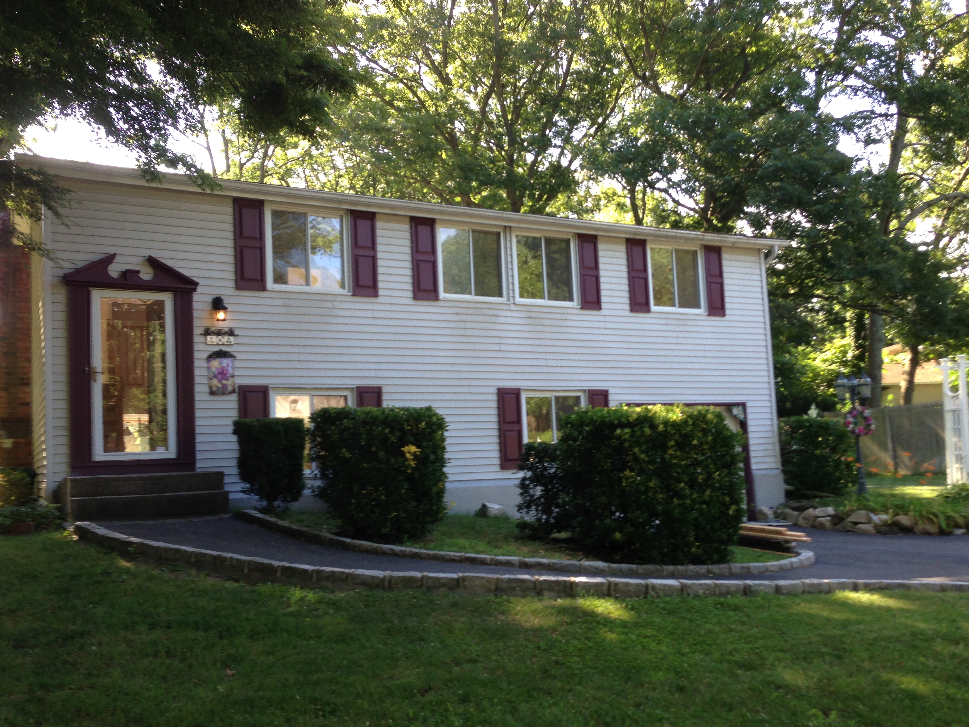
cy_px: 383
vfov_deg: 40.7
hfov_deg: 52.6
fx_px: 980
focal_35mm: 35
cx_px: 479
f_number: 2.4
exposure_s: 1/120
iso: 50
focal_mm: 4.13
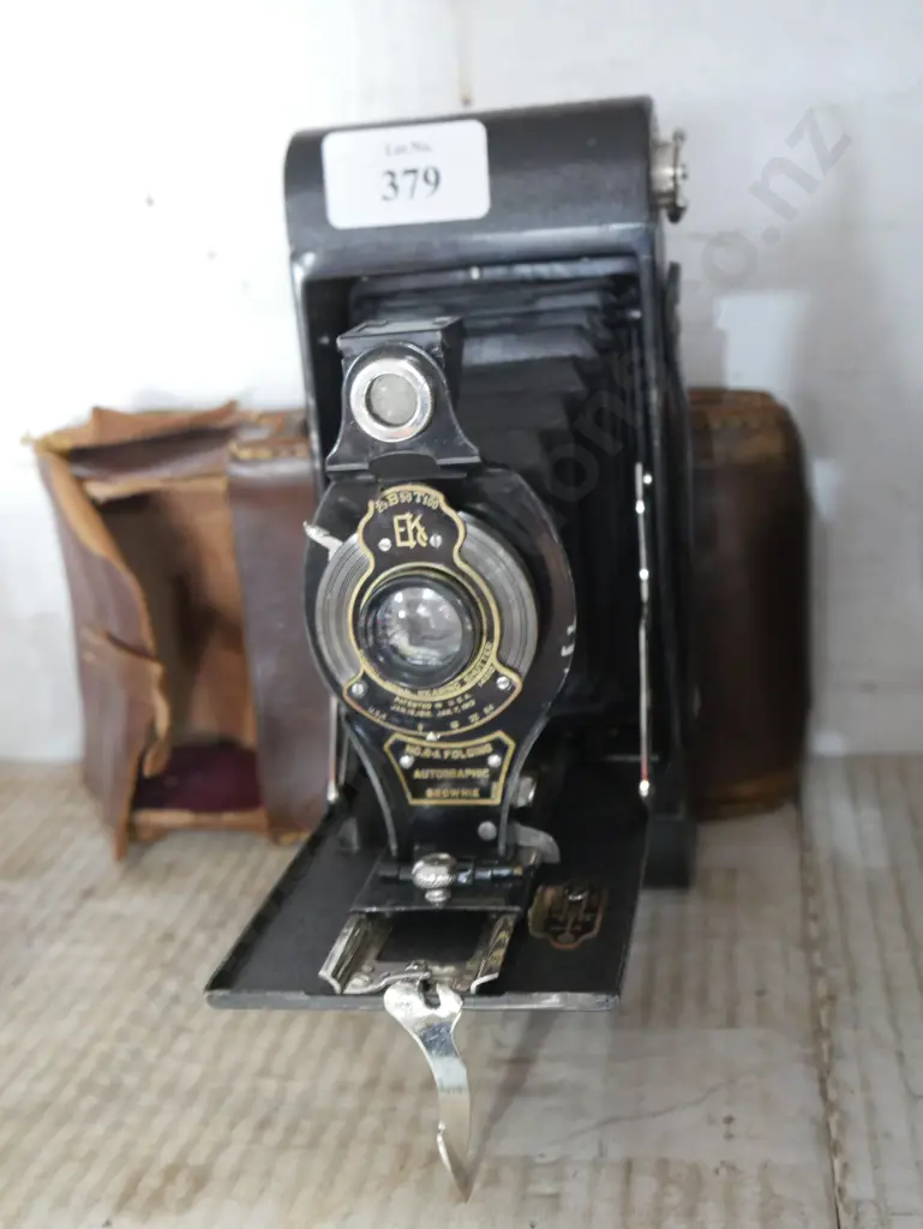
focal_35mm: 42
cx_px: 462
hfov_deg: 34.4
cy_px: 614
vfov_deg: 44.8
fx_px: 1492
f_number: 5
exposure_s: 1/13
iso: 3200
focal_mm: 21
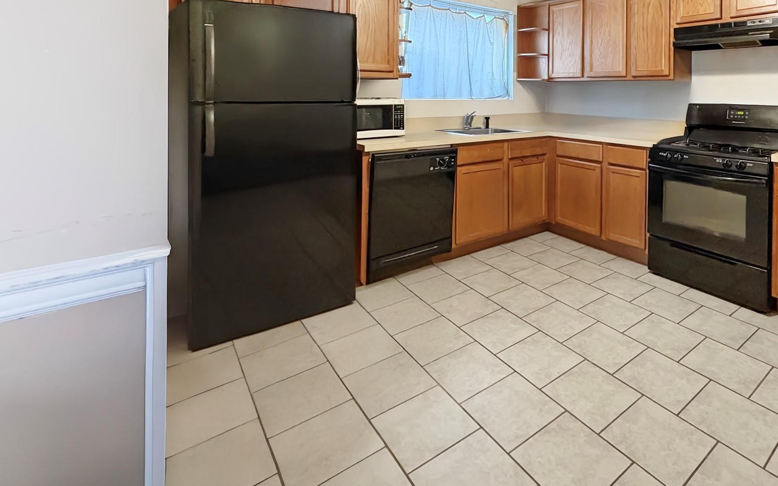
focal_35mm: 20
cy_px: 96
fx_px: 424
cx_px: 516
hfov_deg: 82.3
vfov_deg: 55.4
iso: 500
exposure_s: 1/60
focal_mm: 2.22
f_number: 2.2
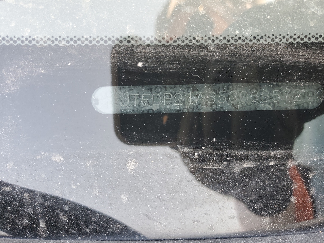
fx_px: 243
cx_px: 162
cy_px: 122
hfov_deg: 67.3
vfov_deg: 53.1
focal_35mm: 26
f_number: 1.5
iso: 51
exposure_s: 1/60.2
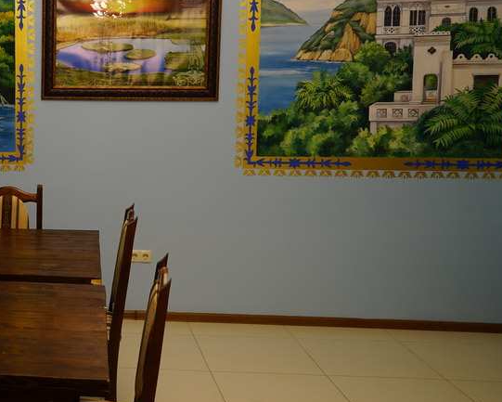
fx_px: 743
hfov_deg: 33.7
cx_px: -14
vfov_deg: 30.2
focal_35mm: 50
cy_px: 161
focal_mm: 24
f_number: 9
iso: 100
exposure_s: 1/2
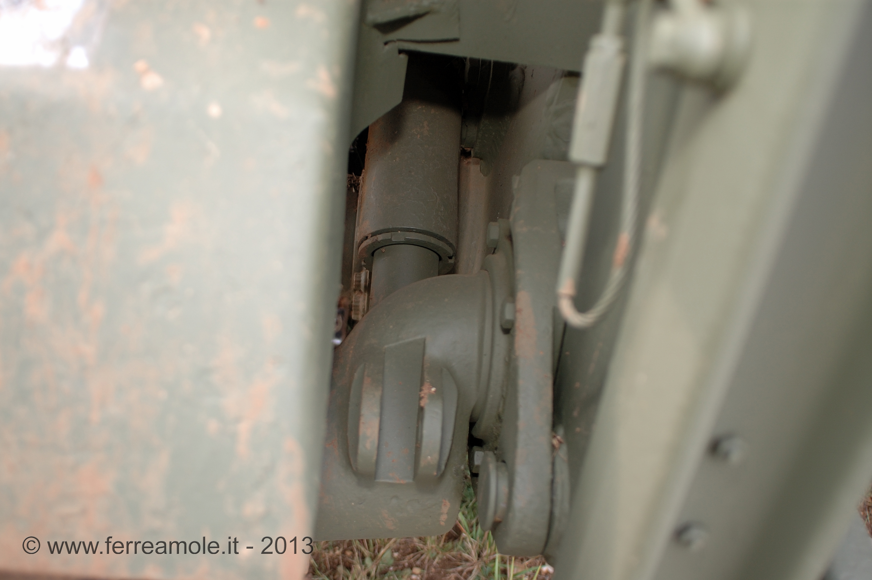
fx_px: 726
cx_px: 436
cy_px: 290
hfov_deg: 62.0
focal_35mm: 30
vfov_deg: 43.5
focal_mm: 20
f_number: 2.8
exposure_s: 1/200
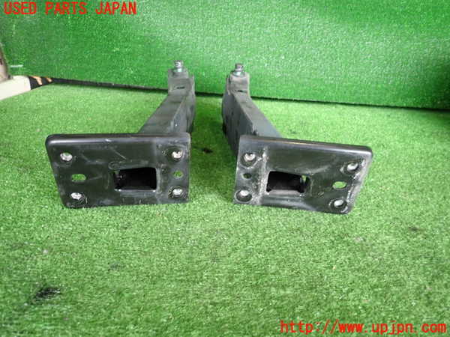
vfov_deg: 54.9
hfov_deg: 69.4
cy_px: 168
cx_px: 225
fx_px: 325
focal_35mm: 25
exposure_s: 1/40
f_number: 2
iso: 200
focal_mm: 4.5
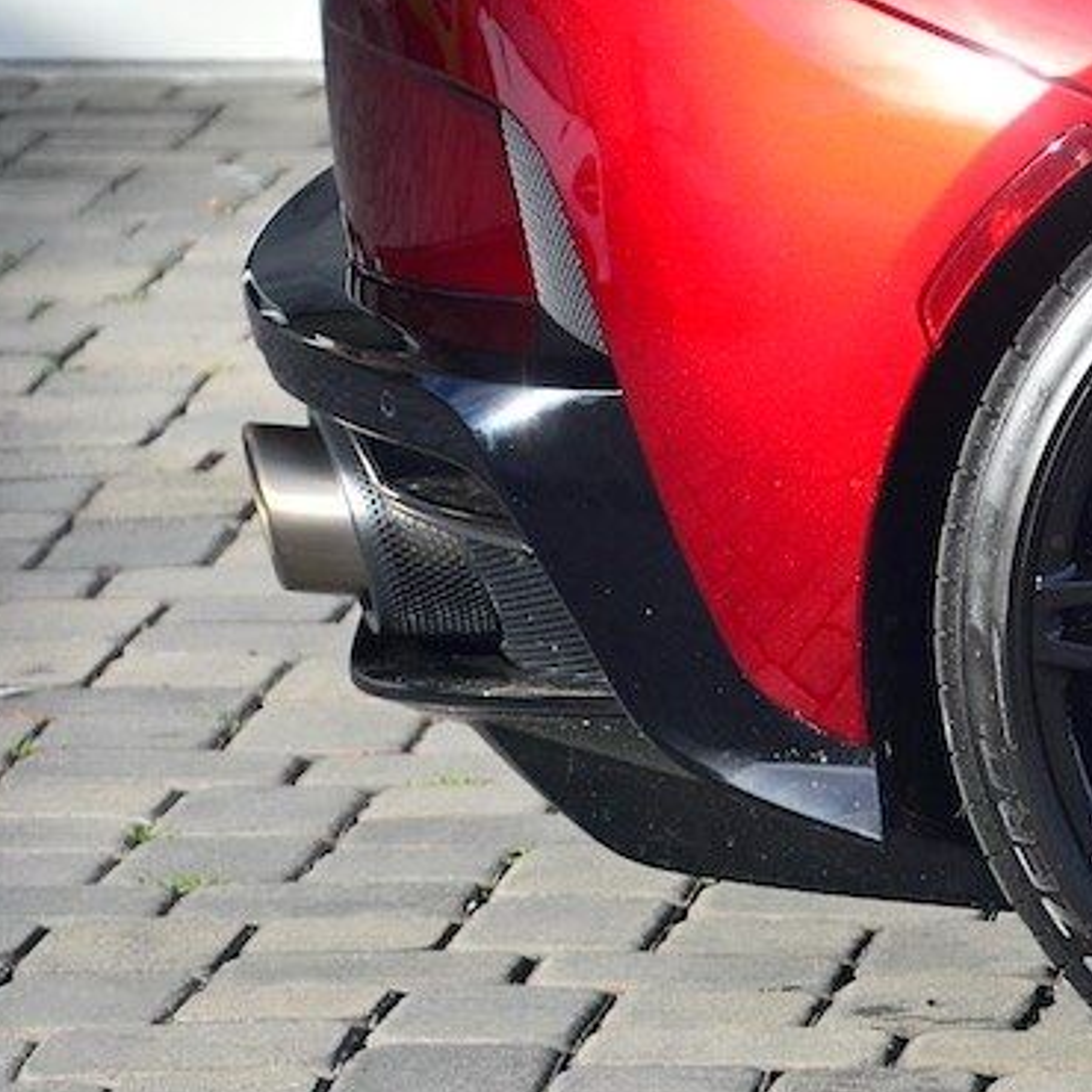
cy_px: 139
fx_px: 15204
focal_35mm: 426
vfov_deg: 4.1
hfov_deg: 4.1
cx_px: 1818
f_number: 5.6
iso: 500
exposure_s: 1/800
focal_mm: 145
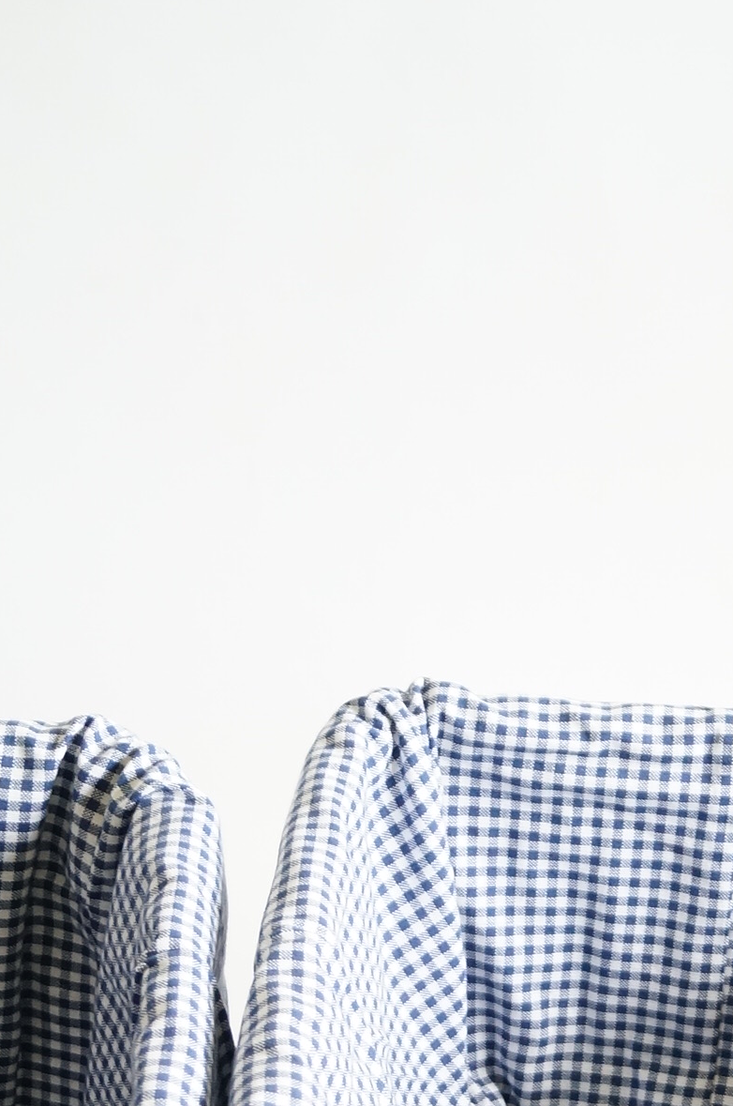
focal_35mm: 81
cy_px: 1068
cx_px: 743
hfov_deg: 16.4
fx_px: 2482
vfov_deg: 24.1
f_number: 4.5
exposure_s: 1/60
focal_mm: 26
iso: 1000
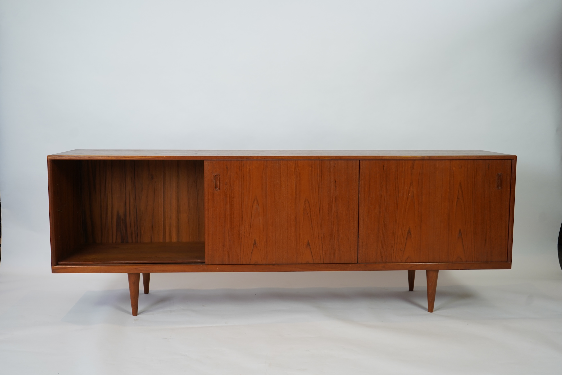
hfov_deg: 50.7
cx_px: 281
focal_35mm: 38
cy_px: 188
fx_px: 593
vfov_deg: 35.1
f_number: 4.5
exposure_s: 1/100
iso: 500
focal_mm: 38
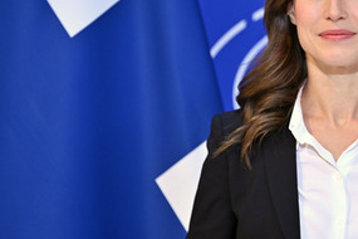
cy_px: 79
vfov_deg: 5.0
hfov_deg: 7.4
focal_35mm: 277
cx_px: 254
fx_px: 2754
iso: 2000
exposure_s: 1/800
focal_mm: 175
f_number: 2.8
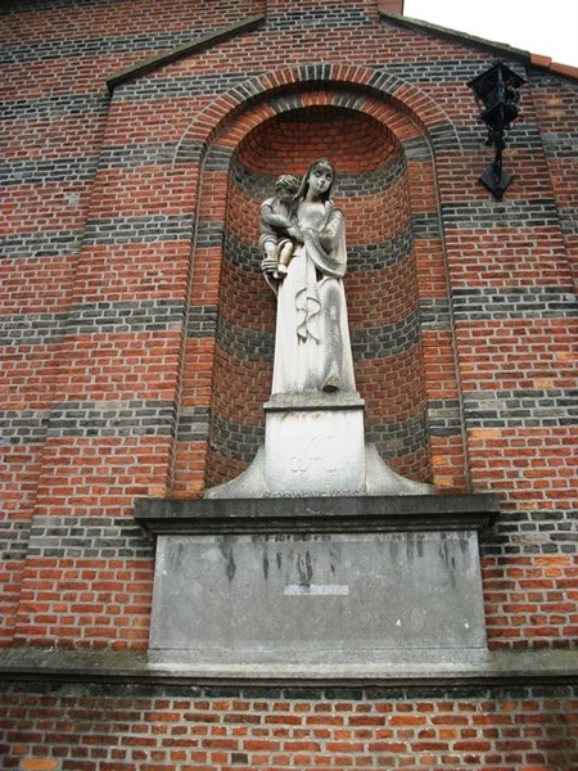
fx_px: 712
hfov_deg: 44.2
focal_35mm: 32
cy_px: 386
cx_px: 289
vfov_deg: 56.8
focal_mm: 5.7
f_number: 2.9
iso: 80
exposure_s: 1/160
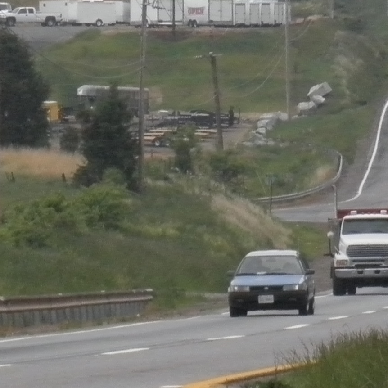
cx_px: 212
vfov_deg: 4.1
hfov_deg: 4.1
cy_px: 155
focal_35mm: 427
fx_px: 5415
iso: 200
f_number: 5.9
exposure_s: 1/125
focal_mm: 18.6
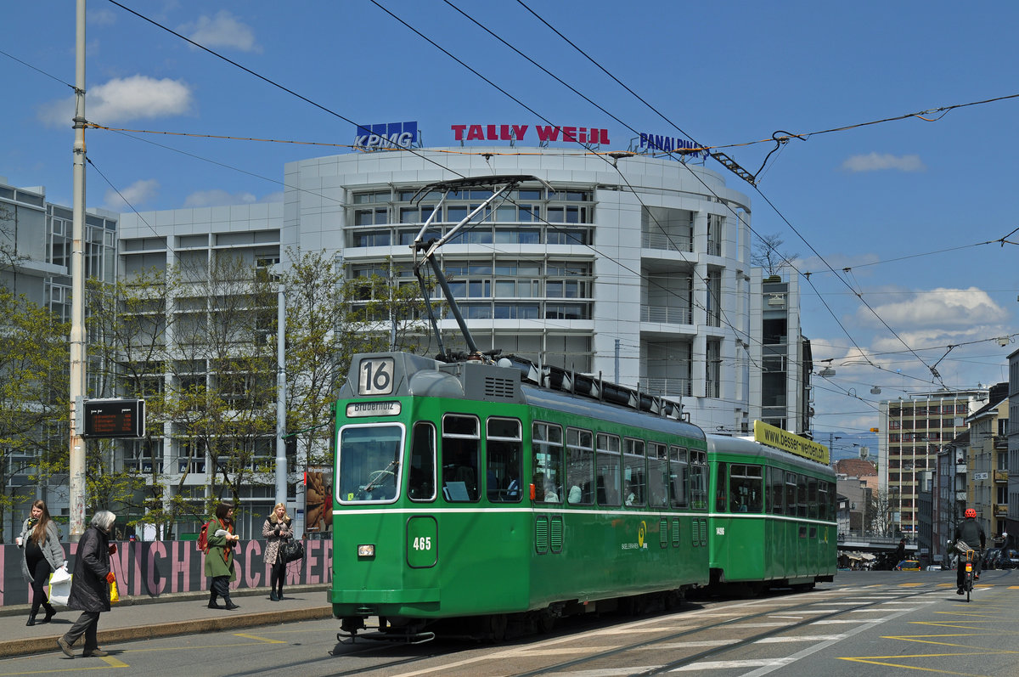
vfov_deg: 23.7
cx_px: 510
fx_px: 1611
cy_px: 338
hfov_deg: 35.1
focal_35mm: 57
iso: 200
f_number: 7.1
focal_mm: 38
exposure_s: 1/1000
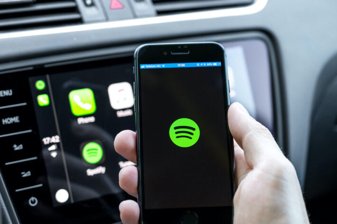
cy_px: 104
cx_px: 159
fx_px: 608
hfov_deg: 31.0
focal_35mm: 65
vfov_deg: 20.9
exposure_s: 1/100
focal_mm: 40
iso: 400
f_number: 3.2
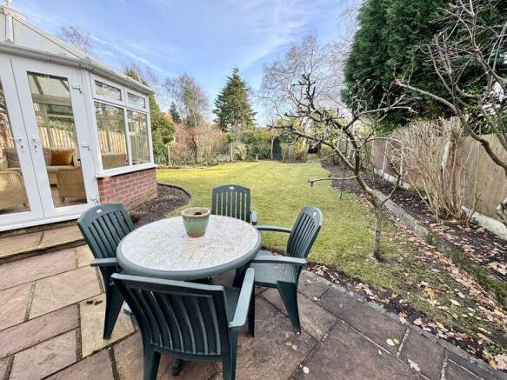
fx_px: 205
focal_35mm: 14
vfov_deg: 85.7
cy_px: 190
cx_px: 254
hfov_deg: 102.1
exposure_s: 1/172
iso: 40
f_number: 2.2
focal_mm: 2.22
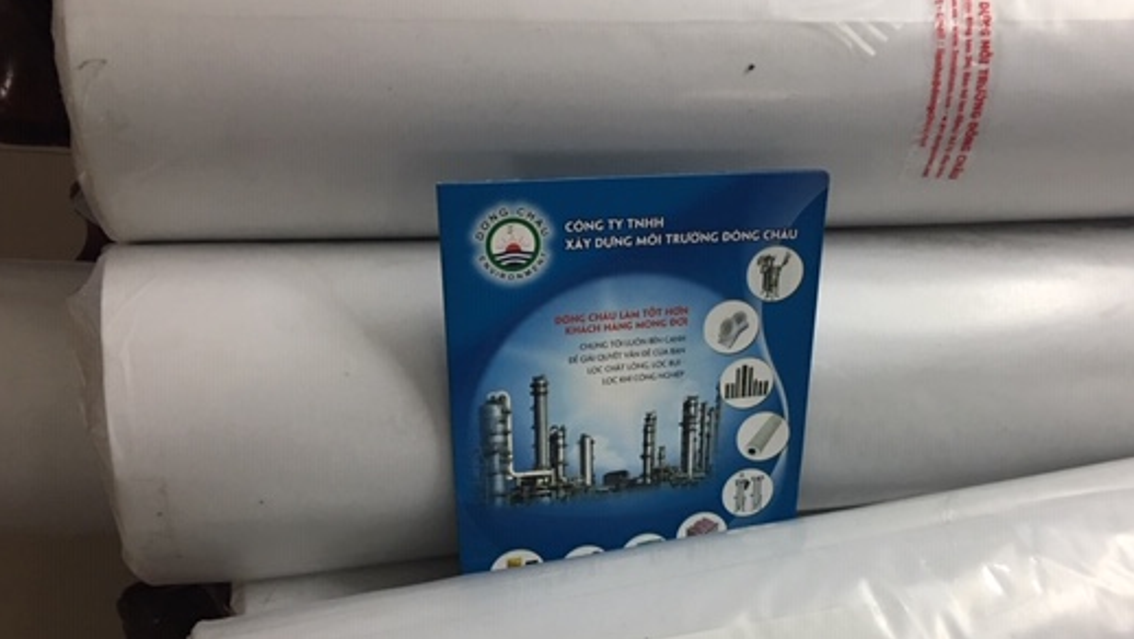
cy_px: 438
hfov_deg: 51.3
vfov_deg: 30.2
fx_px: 1173
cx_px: 679
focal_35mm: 39
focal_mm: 4.15
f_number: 2.2
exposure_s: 1/17
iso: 80
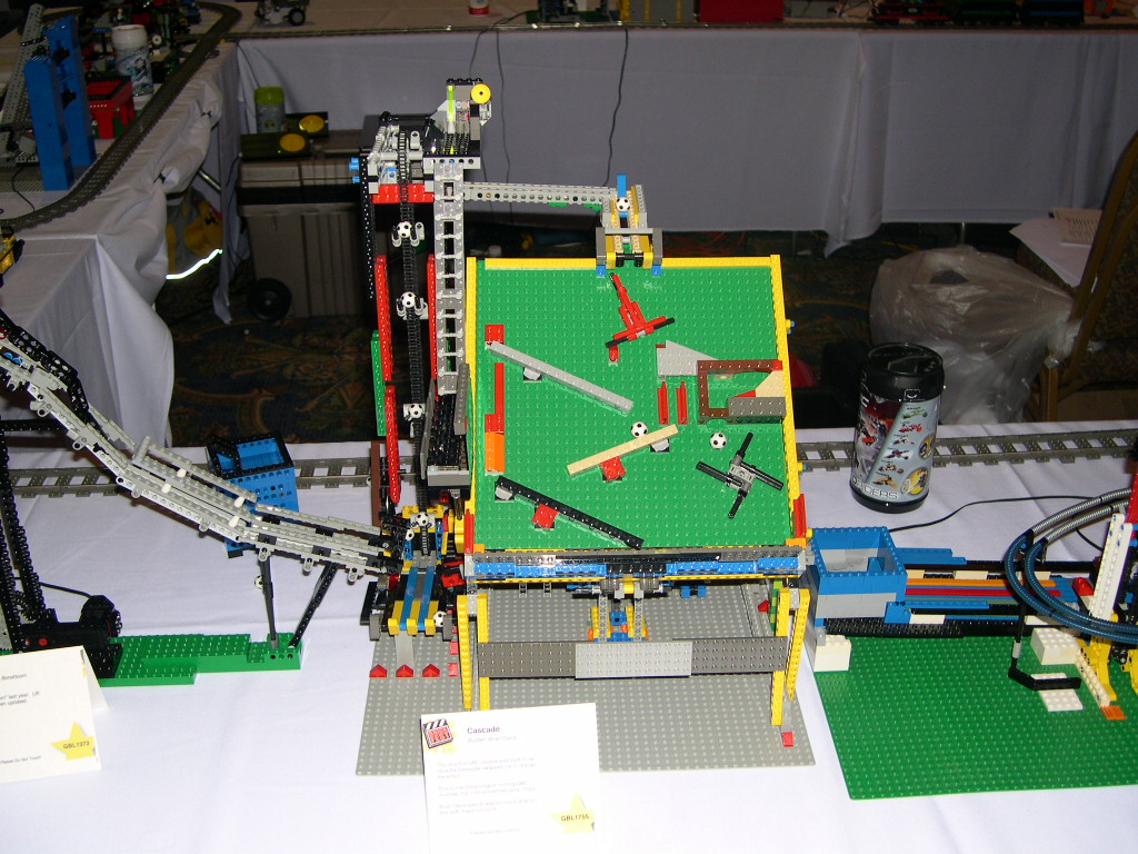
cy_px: 427
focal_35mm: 38
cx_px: 569
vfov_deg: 37.7
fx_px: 1249
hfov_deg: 49.0
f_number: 2.8
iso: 100
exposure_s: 1/60
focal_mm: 8
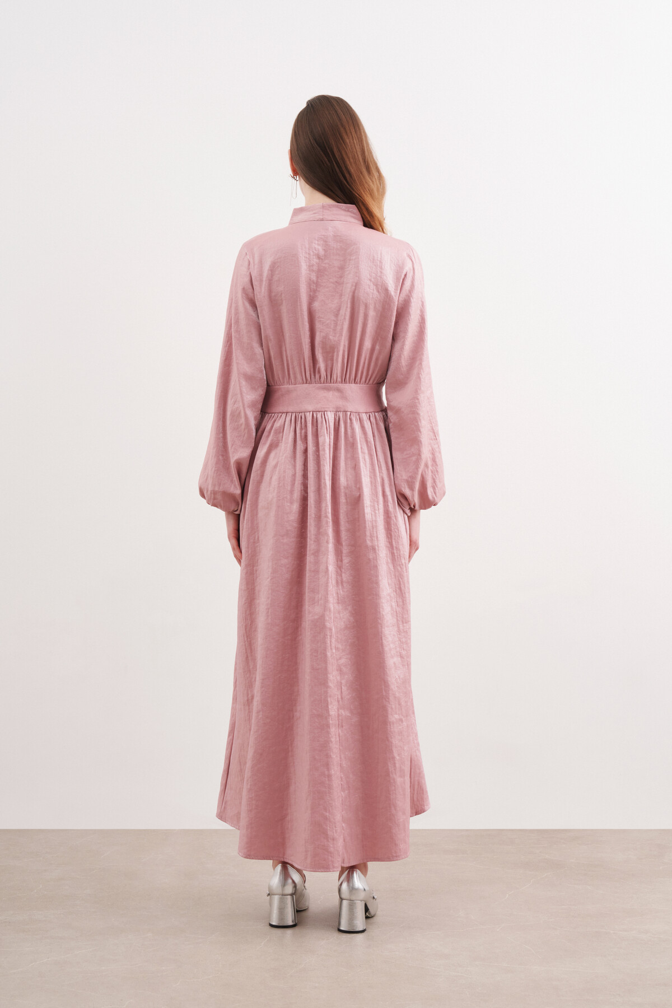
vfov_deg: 36.9
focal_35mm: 54
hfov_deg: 25.1
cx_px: 336
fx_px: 1512
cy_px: 504
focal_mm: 54
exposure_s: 1/160
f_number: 11
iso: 400
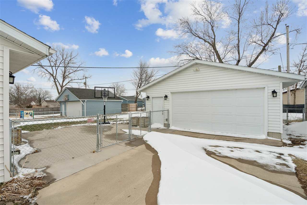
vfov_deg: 73.7
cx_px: 154
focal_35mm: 16
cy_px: 102
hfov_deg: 96.7
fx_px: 136
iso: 400
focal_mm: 16
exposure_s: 1/500
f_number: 10
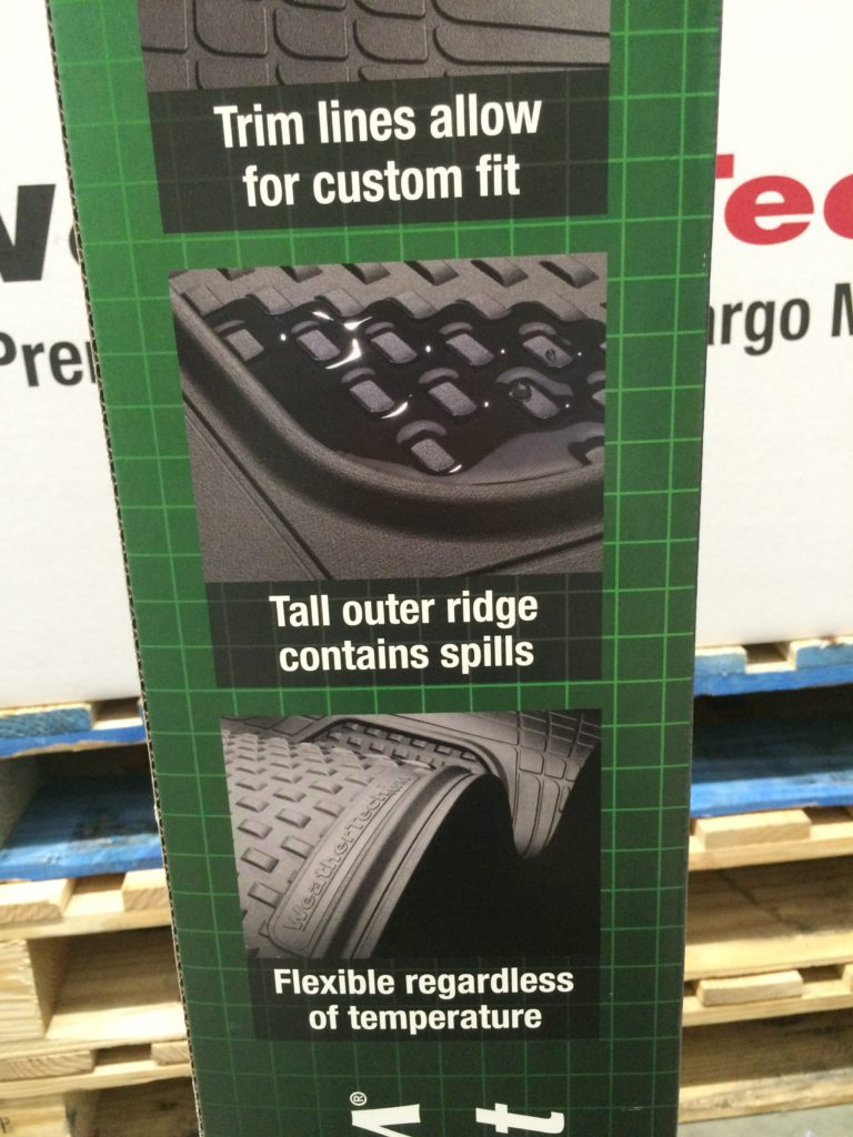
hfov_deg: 48.2
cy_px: 568
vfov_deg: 61.7
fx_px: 953
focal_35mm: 29
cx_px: 426
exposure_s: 1/30
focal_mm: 4.15
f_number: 2.2
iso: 200
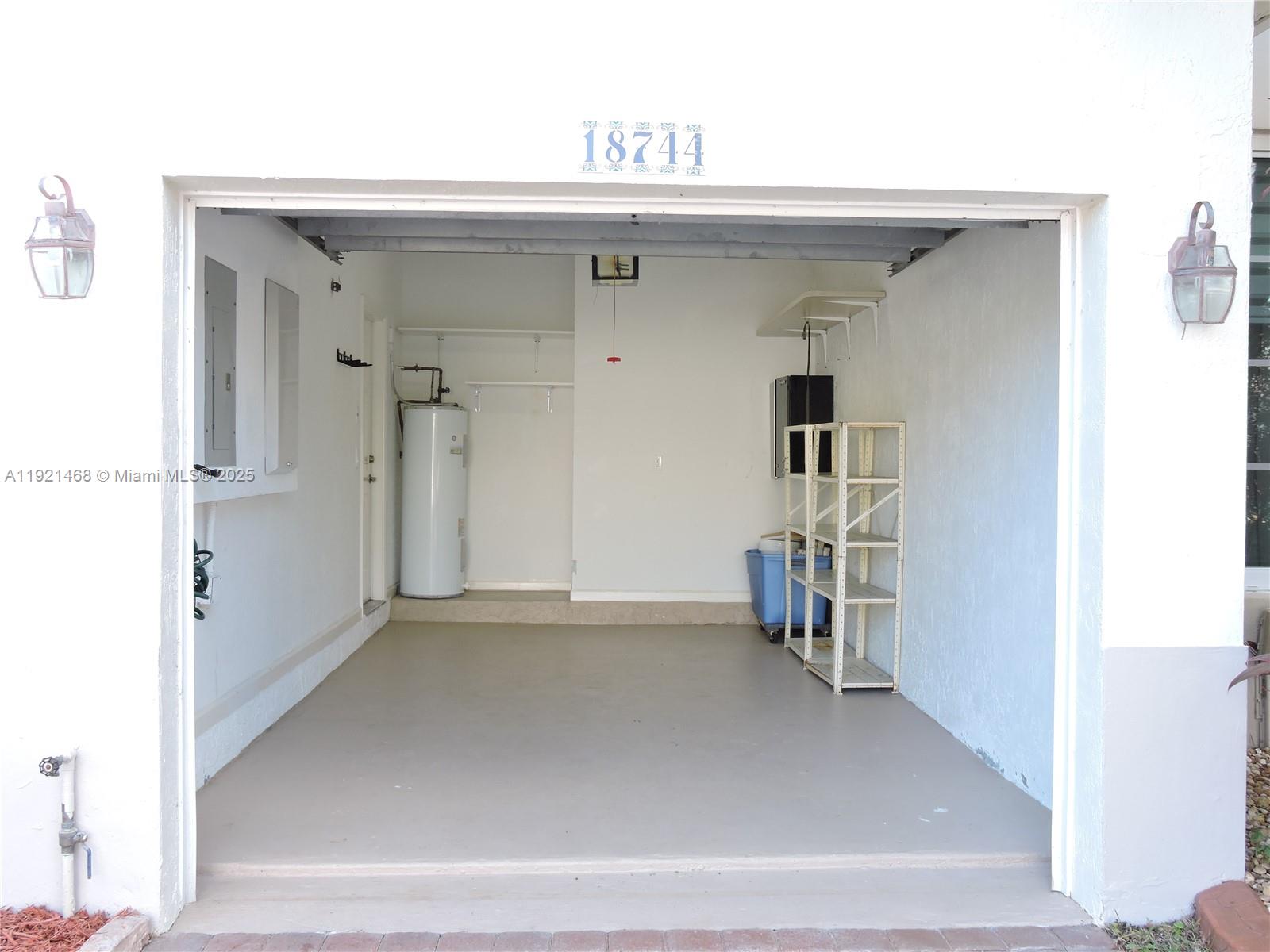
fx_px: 1211
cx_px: 635
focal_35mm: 33
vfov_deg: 42.9
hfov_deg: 55.4
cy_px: 476
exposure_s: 1/60
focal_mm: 5.9
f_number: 3.6
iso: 100
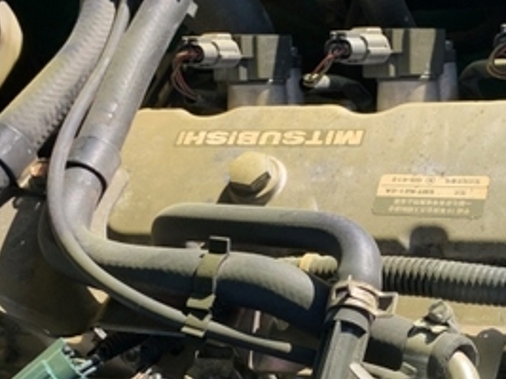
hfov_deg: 24.8
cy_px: 277
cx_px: 379
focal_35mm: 78
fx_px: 1140
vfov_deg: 18.8
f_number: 1.8
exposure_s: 1/492
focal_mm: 4.25
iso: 25
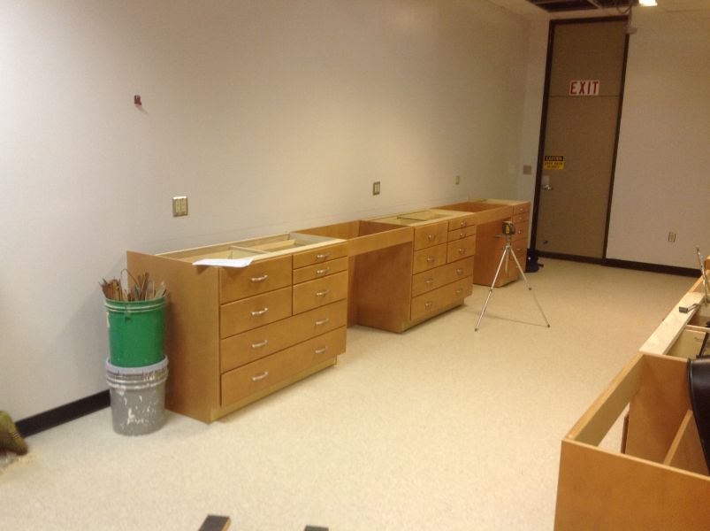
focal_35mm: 35
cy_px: 266
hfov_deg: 52.7
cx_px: 355
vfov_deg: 40.6
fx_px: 717
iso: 125
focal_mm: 4.28
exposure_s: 1/15
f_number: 2.4
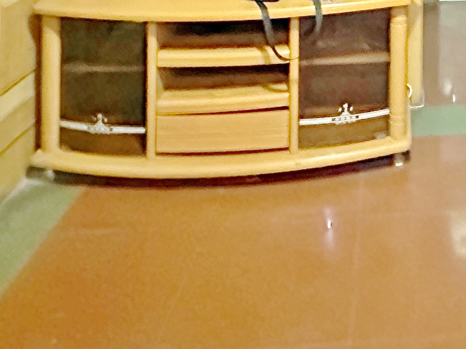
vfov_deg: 22.8
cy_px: -212
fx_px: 646
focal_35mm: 48
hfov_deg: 36.4
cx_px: 444
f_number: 2.2
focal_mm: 2.22
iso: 2500
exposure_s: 1/20
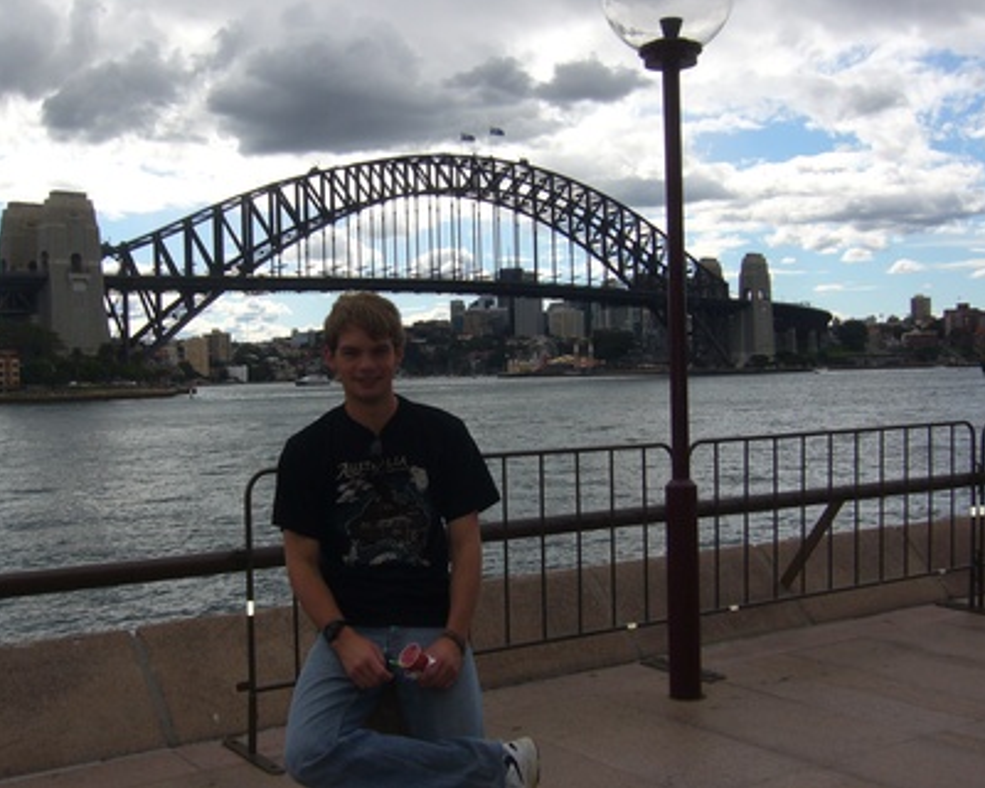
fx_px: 1254
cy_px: 384
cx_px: 453
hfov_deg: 42.9
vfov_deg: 34.9
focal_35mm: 43
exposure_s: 1/320
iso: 80
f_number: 6
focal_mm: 6.6
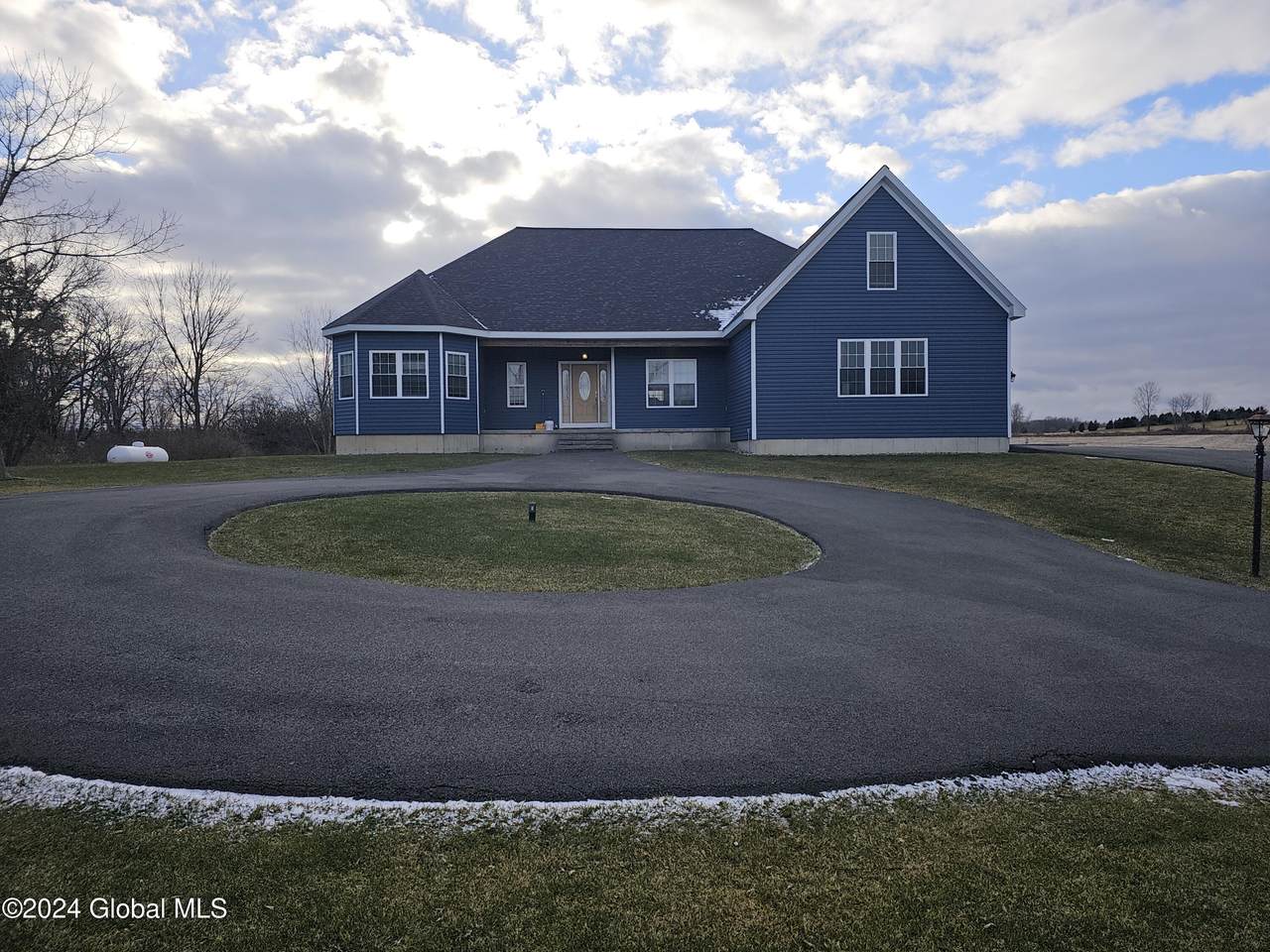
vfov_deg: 58.9
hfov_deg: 73.9
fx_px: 844
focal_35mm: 23
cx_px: 635
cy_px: 476
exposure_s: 1/521
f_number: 1.7
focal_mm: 6.3
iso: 10
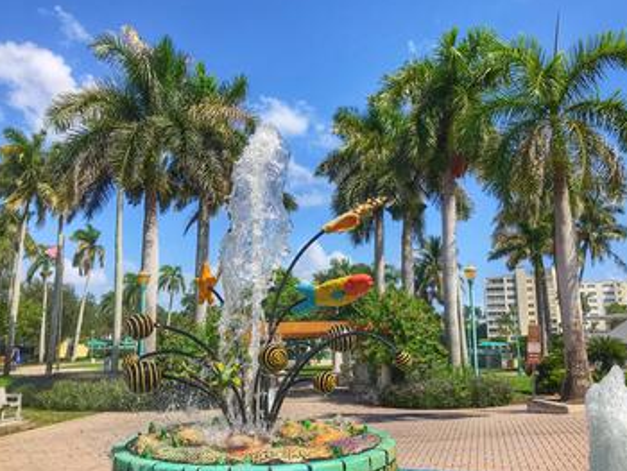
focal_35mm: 32
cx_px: 324
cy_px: 231
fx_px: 580
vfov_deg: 44.2
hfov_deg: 56.8
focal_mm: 3.99
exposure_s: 1/3831
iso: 20
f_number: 1.8
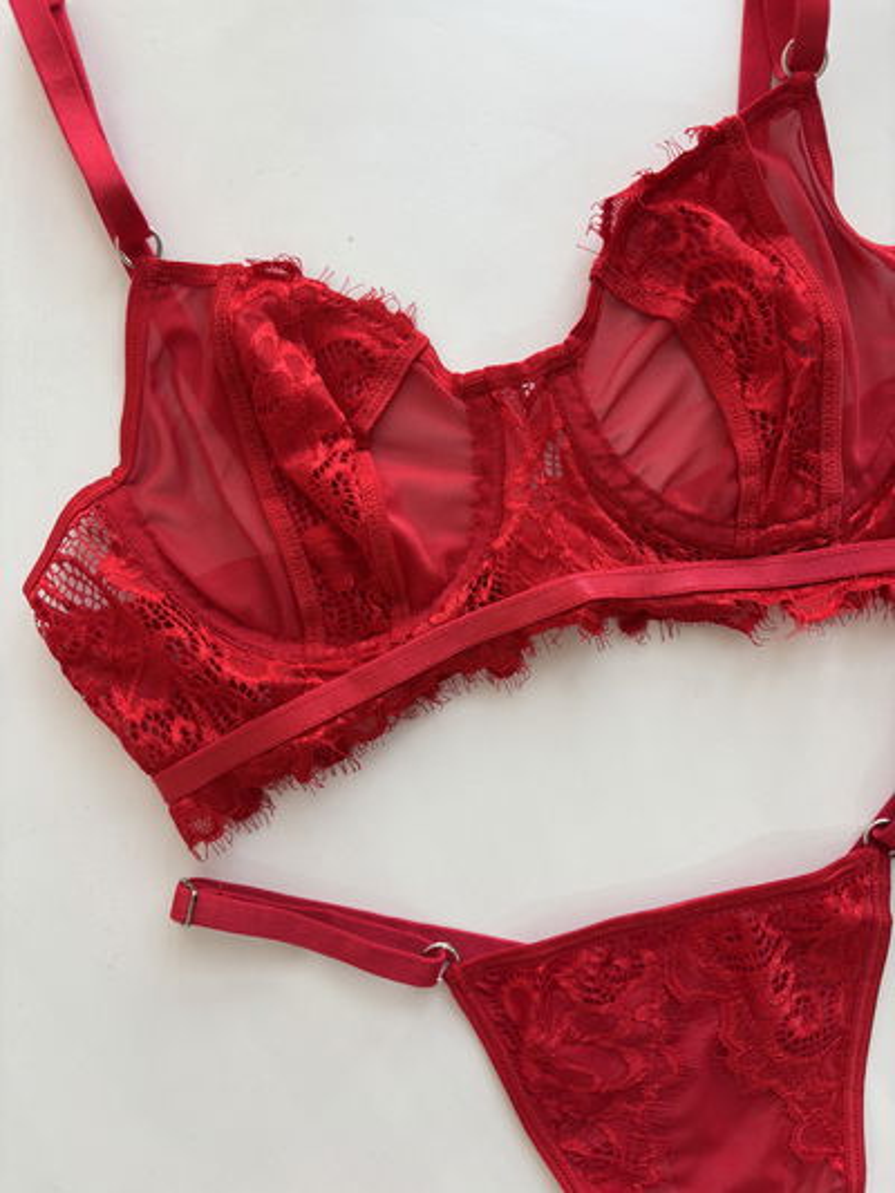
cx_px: 448
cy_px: 596
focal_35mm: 26
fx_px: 896
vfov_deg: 67.3
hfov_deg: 53.1
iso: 80
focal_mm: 5.96
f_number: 1.6
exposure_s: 1/50
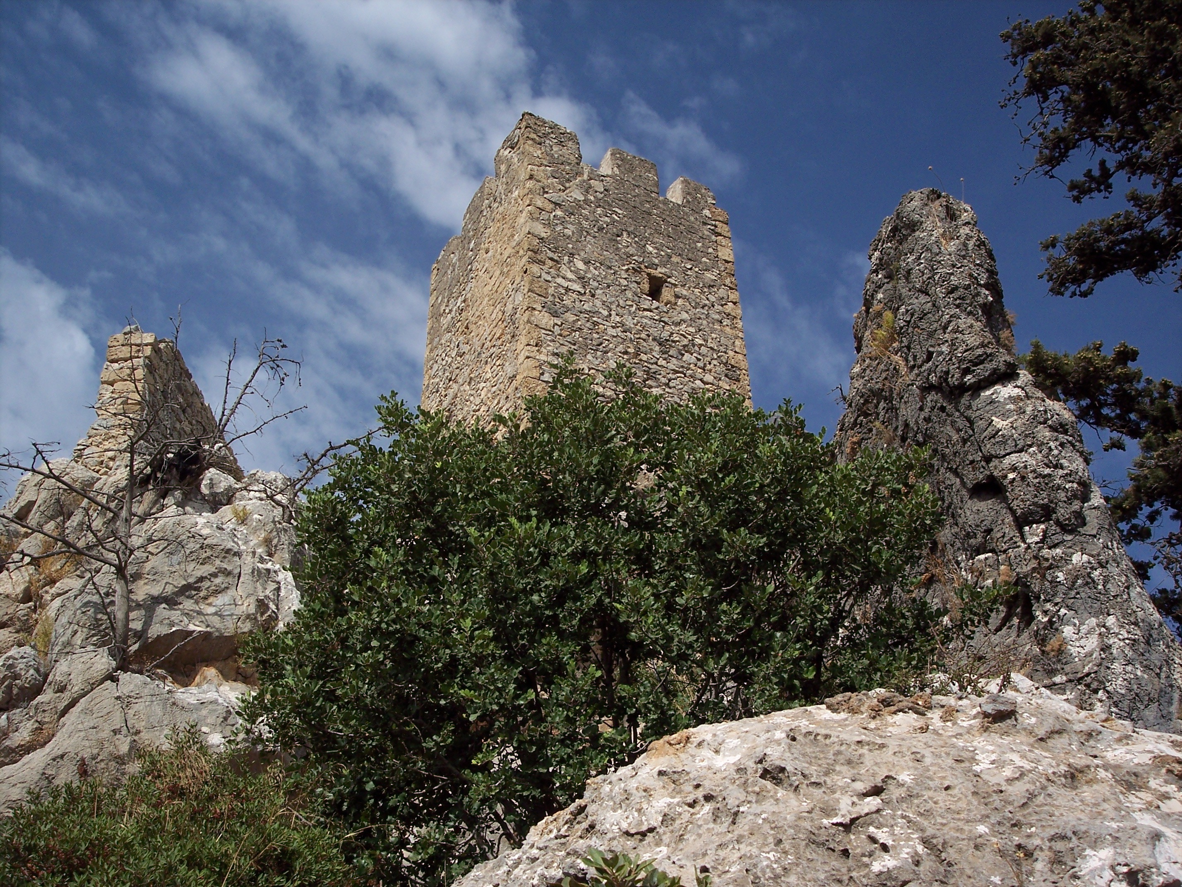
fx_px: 1332
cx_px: 591
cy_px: 444
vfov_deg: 36.8
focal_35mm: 39
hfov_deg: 47.9
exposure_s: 1/750
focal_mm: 8
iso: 100
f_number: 5.6
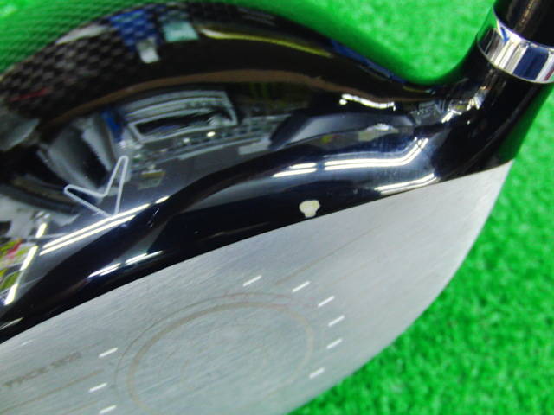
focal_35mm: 37
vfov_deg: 38.7
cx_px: 277
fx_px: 592
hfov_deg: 50.1
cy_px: 208
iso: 400
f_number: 3.6
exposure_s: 1/13
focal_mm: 6.42
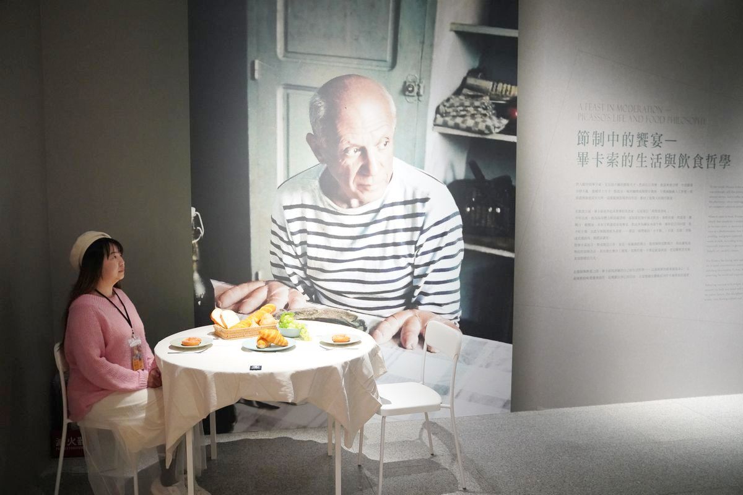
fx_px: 660
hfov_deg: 58.7
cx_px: 372
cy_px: 248
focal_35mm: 32
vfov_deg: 41.1
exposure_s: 1/160
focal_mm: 32
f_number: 2.8
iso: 10000
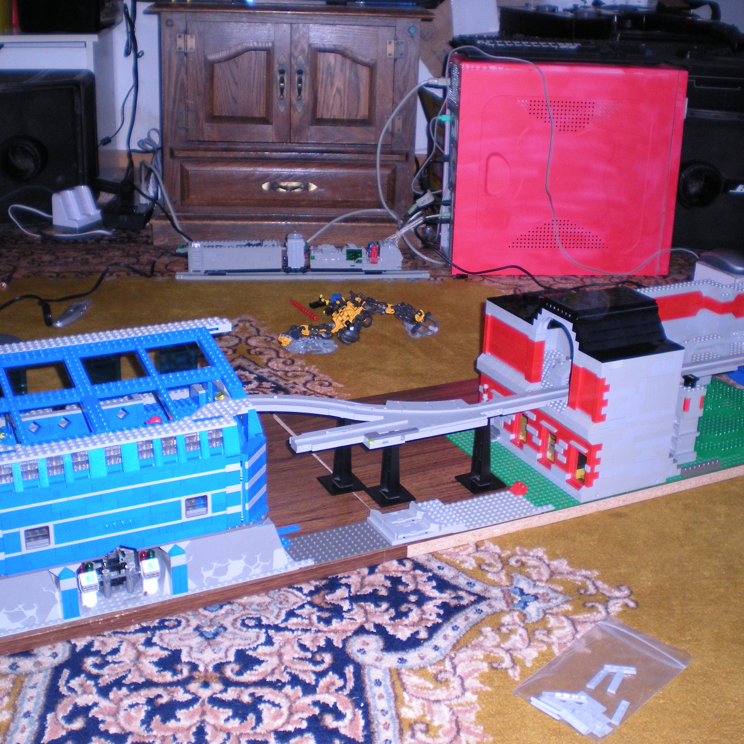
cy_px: 373
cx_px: 403
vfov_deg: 37.6
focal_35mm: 45
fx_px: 1094
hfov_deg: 37.5
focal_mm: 6.3
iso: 180
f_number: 3.1
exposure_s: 1/60
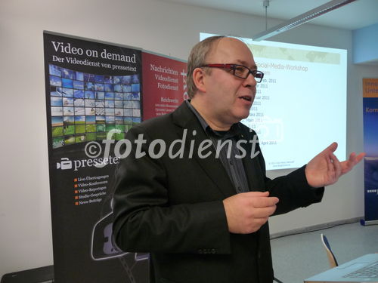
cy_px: 142
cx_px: 189
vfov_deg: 49.7
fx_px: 306
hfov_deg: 63.4
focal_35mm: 28
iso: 320
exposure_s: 1/30
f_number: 3.3
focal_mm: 4.7
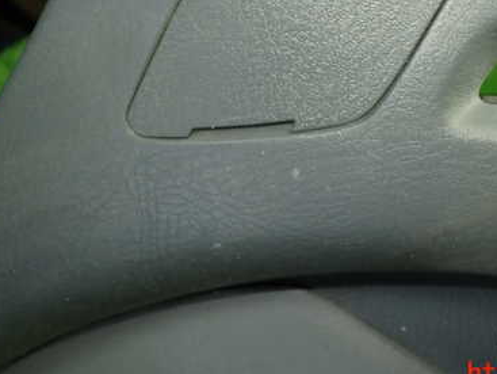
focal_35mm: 49
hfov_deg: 38.0
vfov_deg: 29.2
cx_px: 367
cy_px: 87
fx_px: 704
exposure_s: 1/30
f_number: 2.3
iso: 200
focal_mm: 5.4
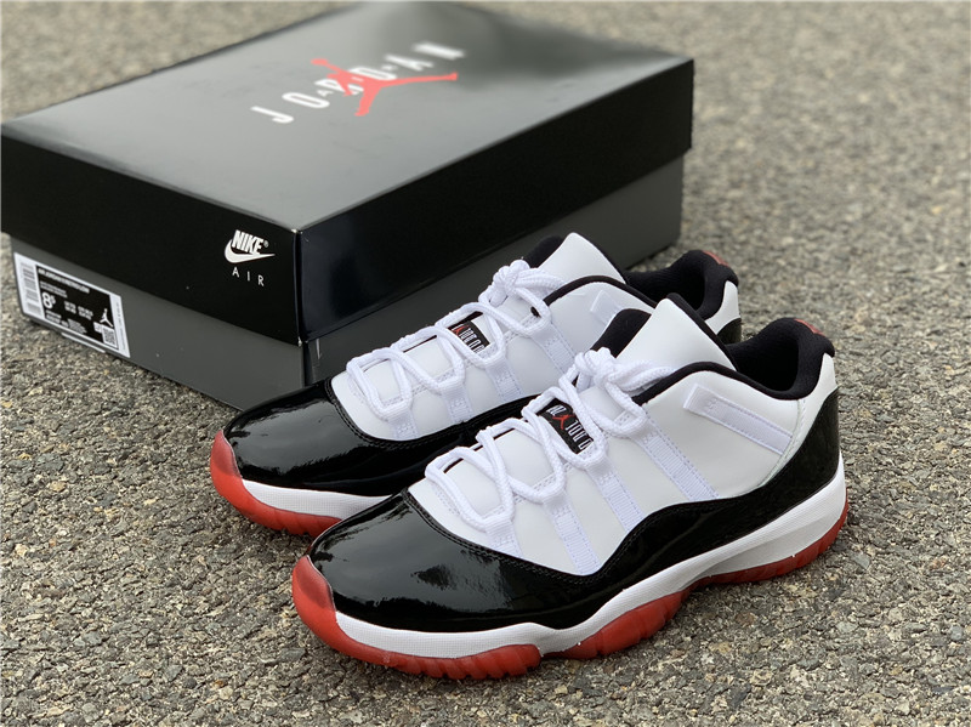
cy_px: 364
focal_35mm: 52
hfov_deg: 36.8
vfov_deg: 28.0
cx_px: 486
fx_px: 1458
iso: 16
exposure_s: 1/137
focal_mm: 6
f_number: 2.4
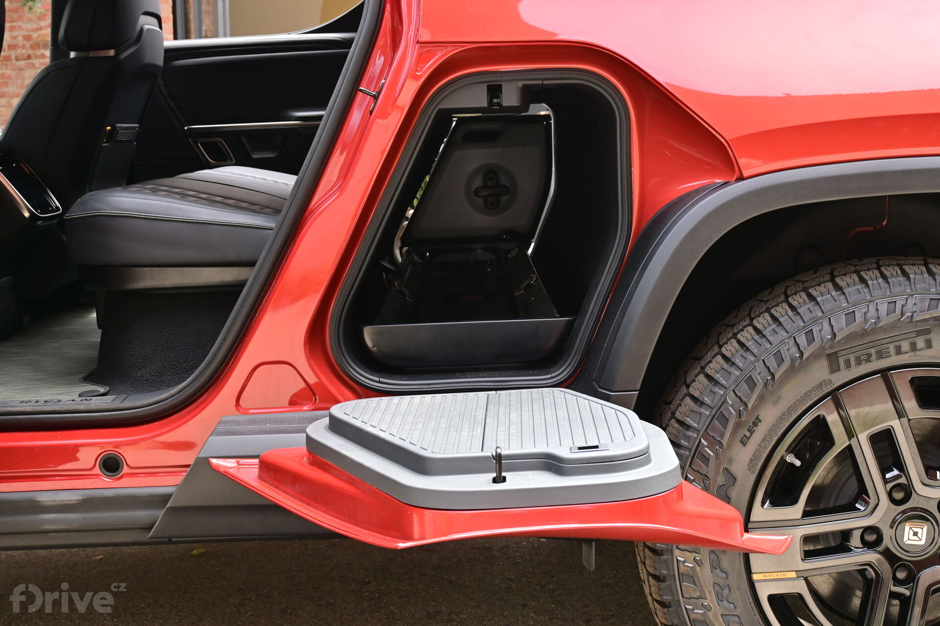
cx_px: 470
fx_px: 1332
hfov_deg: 38.9
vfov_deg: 26.5
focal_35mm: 51
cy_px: 313
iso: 400
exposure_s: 1/200
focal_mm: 34
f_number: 7.1
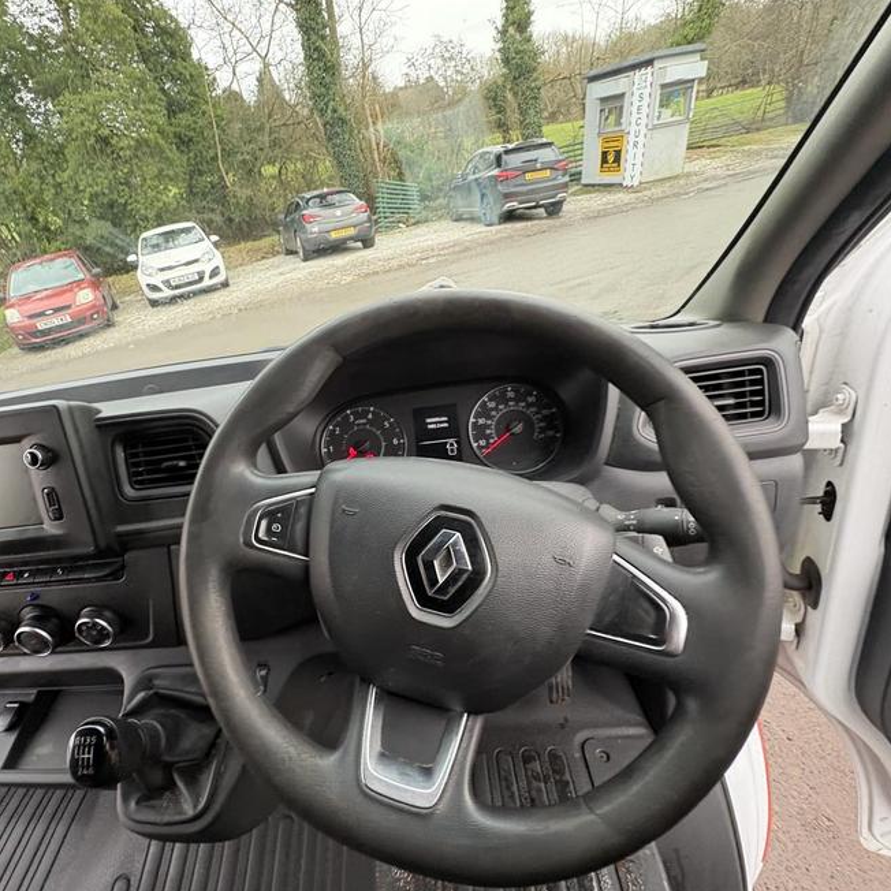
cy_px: 456
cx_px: 369
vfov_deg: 84.0
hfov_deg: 83.2
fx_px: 495
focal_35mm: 17
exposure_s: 1/60
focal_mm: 2.22
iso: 400
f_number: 2.2
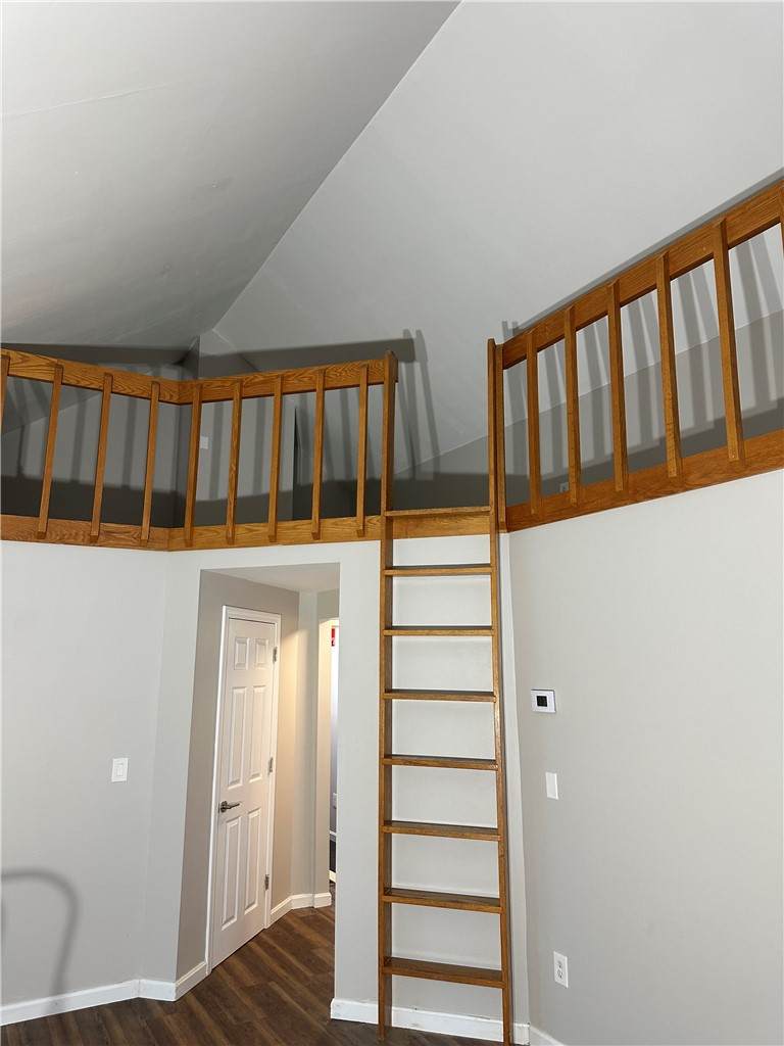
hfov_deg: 56.8
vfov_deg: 71.6
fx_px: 725
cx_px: 392
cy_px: 523
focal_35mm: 24
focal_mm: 6.86
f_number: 1.78
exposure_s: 1/120
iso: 160
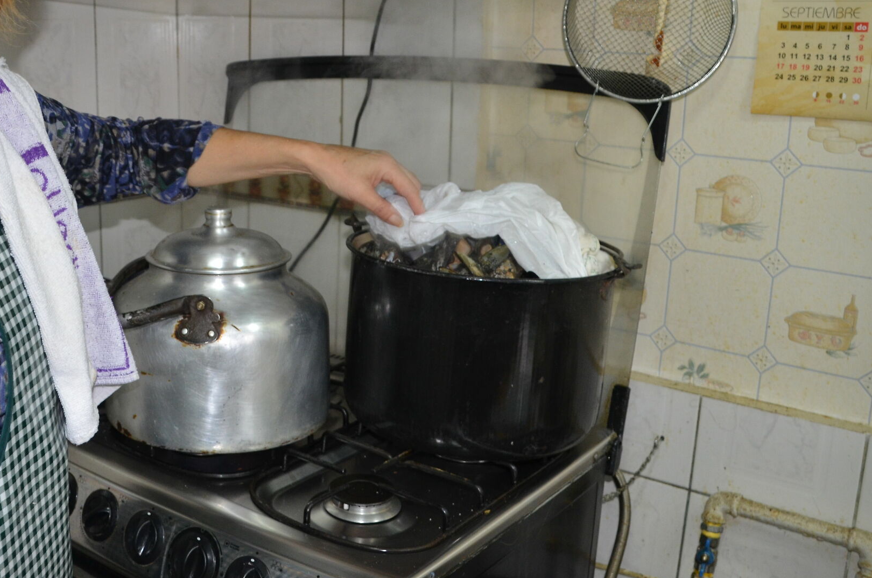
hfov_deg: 46.9
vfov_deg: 33.1
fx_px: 967
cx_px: 227
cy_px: 211
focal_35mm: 40
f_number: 4.5
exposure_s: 1/60
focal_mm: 18
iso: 560
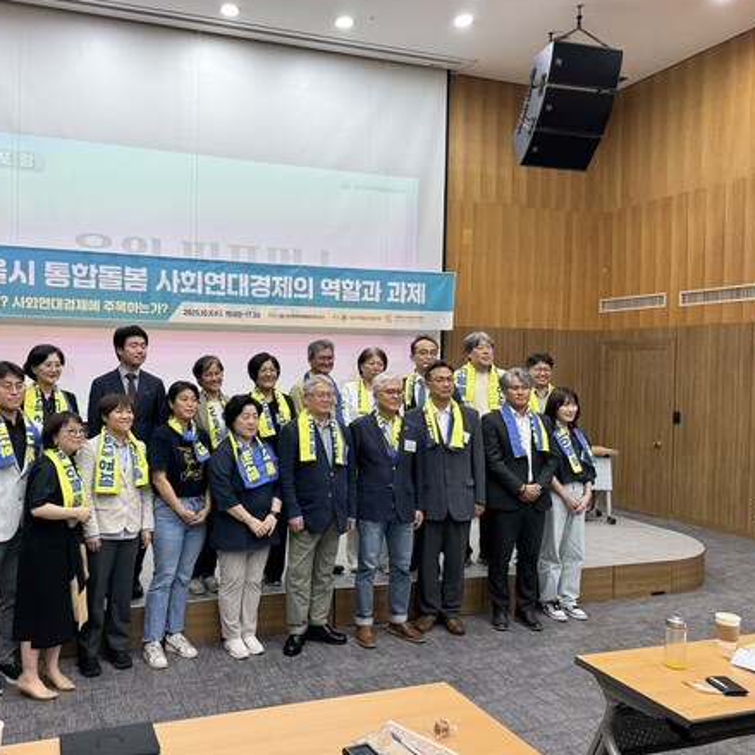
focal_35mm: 29
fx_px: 716
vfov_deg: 55.6
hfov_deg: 54.9
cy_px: 375
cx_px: 275
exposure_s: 1/120
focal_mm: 6.76
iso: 64
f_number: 1.78
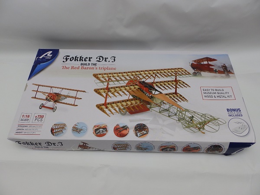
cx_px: 130
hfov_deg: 76.4
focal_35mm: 22
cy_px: 98
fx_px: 165
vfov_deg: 61.1
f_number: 3.4
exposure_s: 1/125
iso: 80
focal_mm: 4
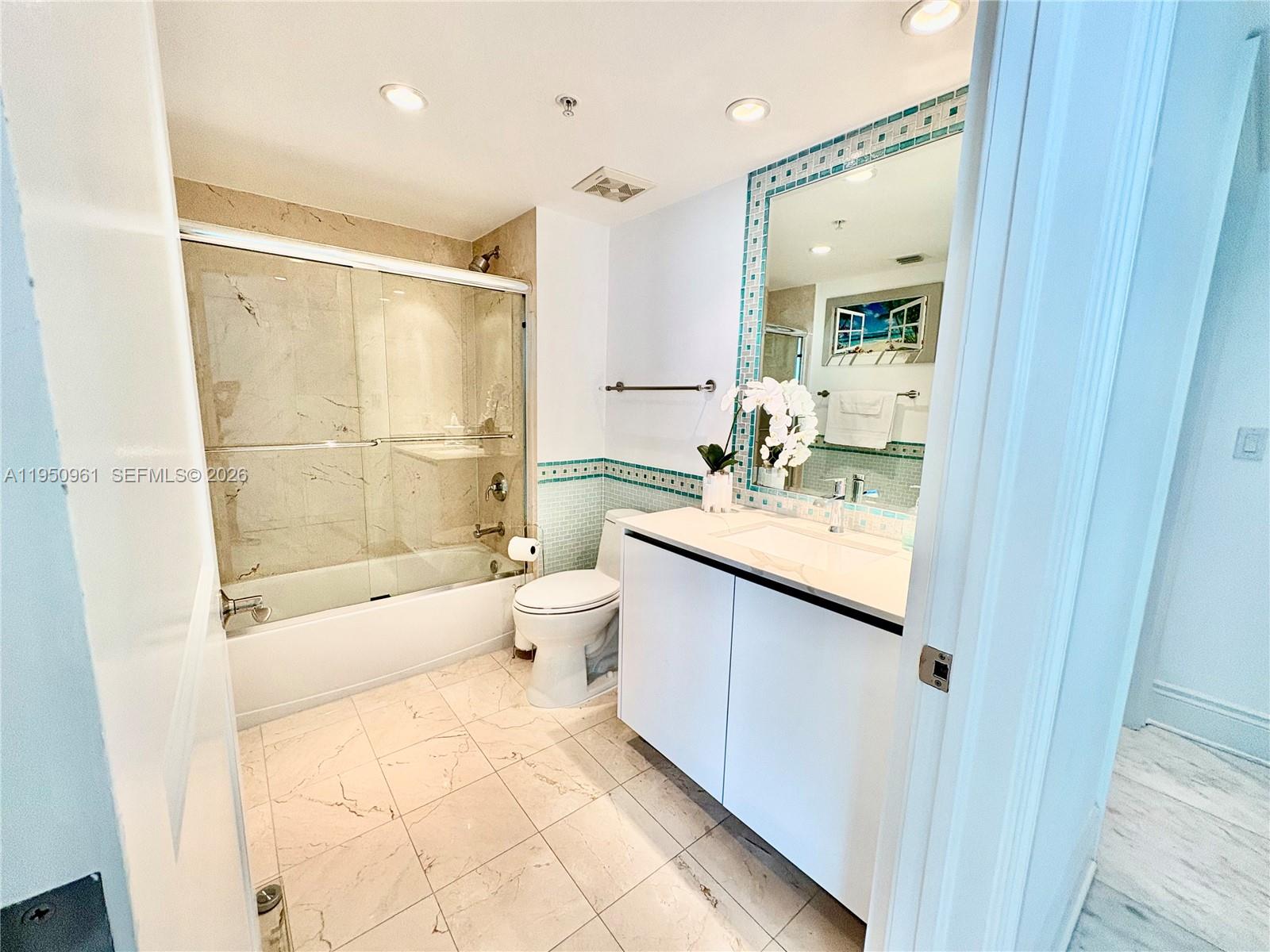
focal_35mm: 14
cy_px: 476
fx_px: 514
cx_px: 635
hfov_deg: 102.1
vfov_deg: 85.7
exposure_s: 1/120
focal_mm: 2.22
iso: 160
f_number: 2.2
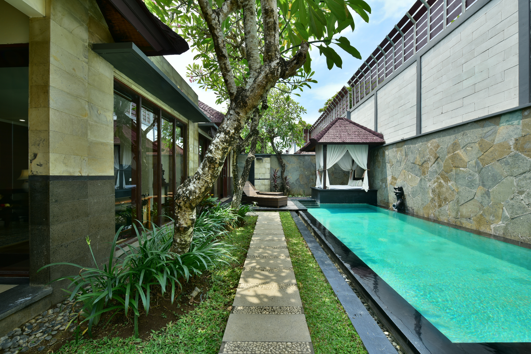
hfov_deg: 104.2
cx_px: 266
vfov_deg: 81.3
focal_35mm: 14
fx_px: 207
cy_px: 177
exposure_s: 1/40
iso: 100
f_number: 13
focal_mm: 14
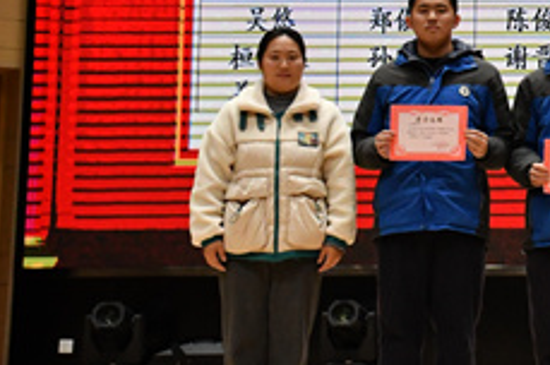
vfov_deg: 10.8
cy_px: 26
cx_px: 692
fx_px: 1922
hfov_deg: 15.6
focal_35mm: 126
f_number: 5.6
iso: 3200
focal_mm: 32
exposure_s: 1/1250
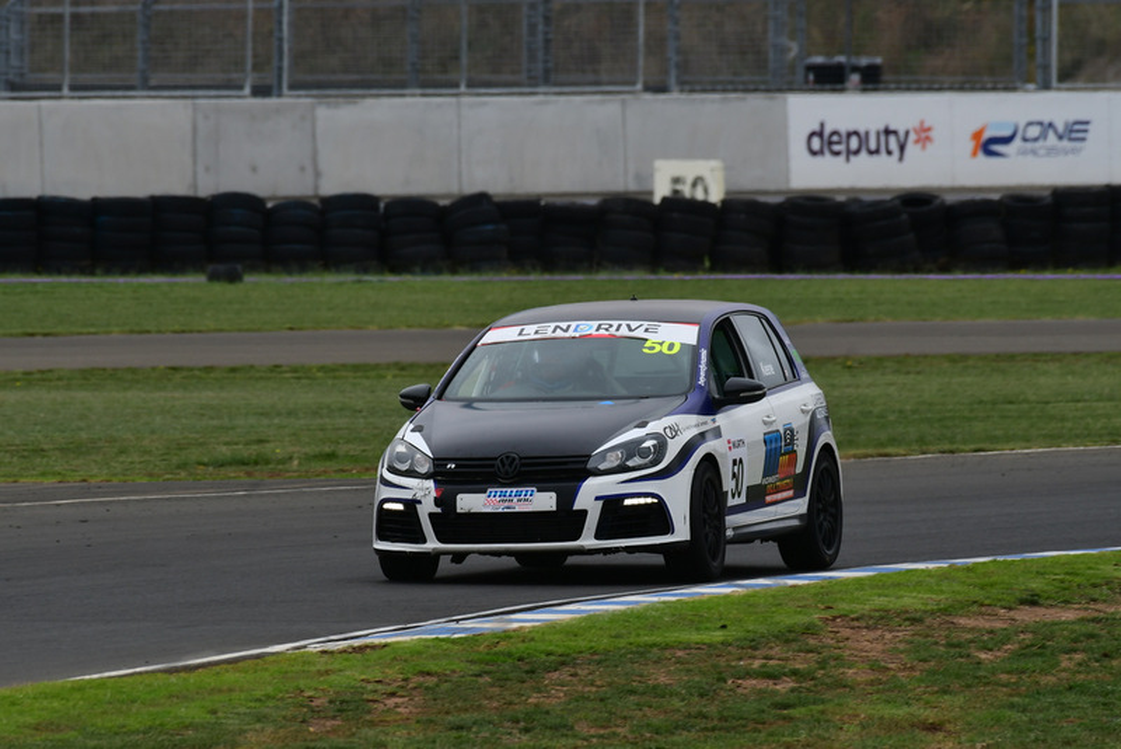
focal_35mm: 720
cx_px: 560
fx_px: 22427
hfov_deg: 2.9
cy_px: 374
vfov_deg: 1.9
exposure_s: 1/640
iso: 320
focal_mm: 480
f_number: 10
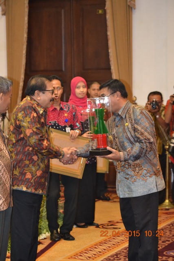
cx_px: 87
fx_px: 783
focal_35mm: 108
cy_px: 130
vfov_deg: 18.9
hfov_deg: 12.7
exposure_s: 1/60
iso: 3200
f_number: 4.5
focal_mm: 72
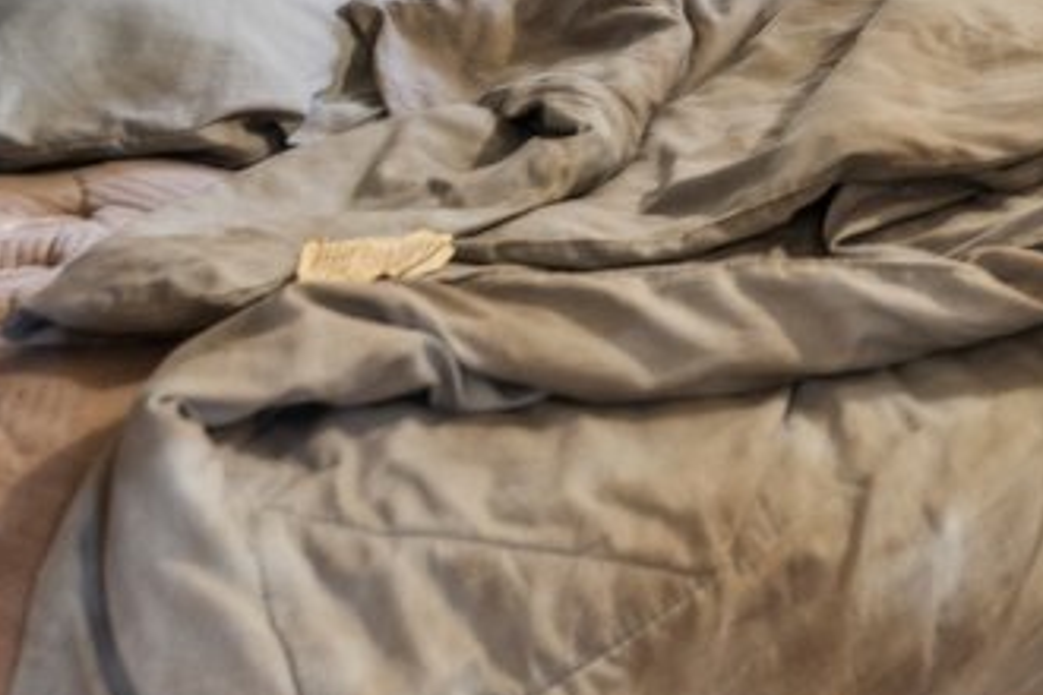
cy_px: -640
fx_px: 2520
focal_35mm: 87
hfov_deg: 17.1
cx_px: 2095
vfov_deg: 13.7
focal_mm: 14
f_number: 2.8
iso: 200
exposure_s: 1/13
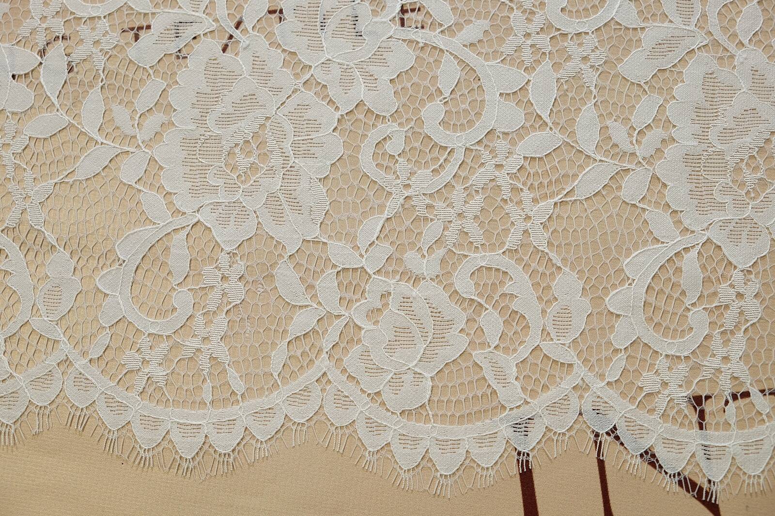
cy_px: 258
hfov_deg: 35.6
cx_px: 388
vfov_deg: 24.2
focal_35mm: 56
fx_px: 1205
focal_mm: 37.4
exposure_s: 1/160
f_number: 4.5
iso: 200
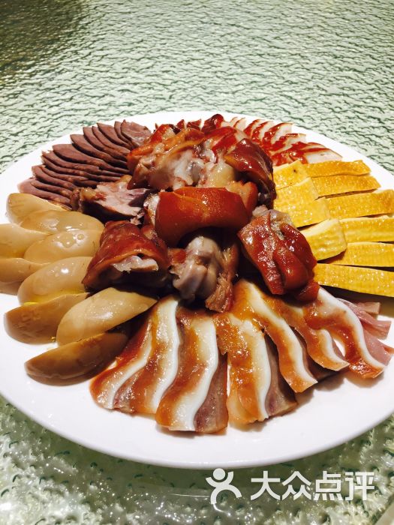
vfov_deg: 61.7
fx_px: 440
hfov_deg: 48.2
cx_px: 197
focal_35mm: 29
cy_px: 262
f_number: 2.2
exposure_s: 1/100
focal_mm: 4.15
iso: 50
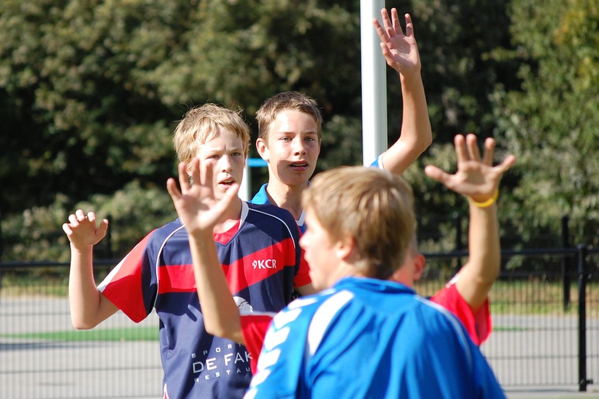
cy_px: 200
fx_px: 3367
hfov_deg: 10.2
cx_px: 300
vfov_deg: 6.8
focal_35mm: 202
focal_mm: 135
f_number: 5
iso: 400
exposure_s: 1/1000
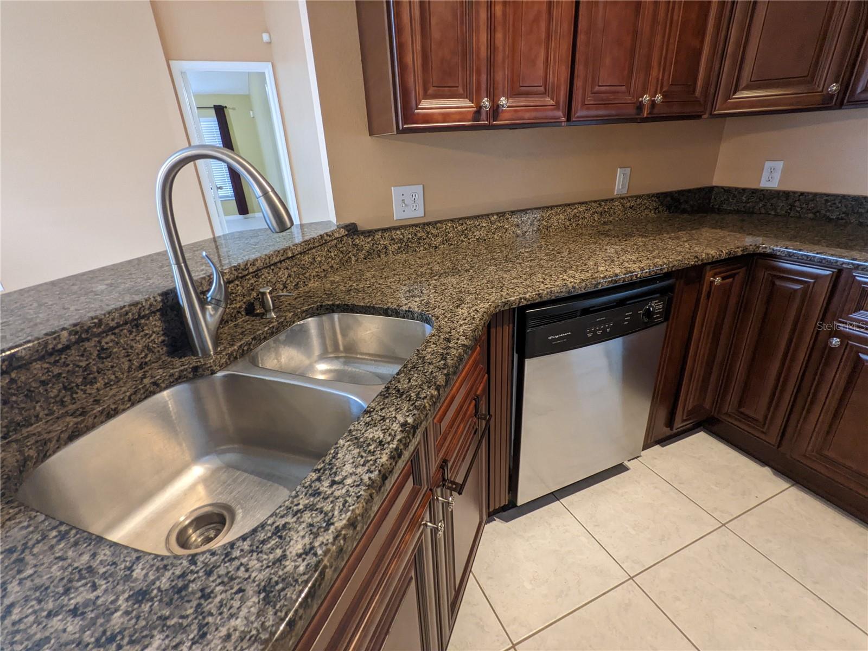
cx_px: 434
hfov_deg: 94.5
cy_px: 326
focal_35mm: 16
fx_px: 401
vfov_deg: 78.1
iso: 277
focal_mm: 2.22
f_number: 2.2
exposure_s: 1/33.3
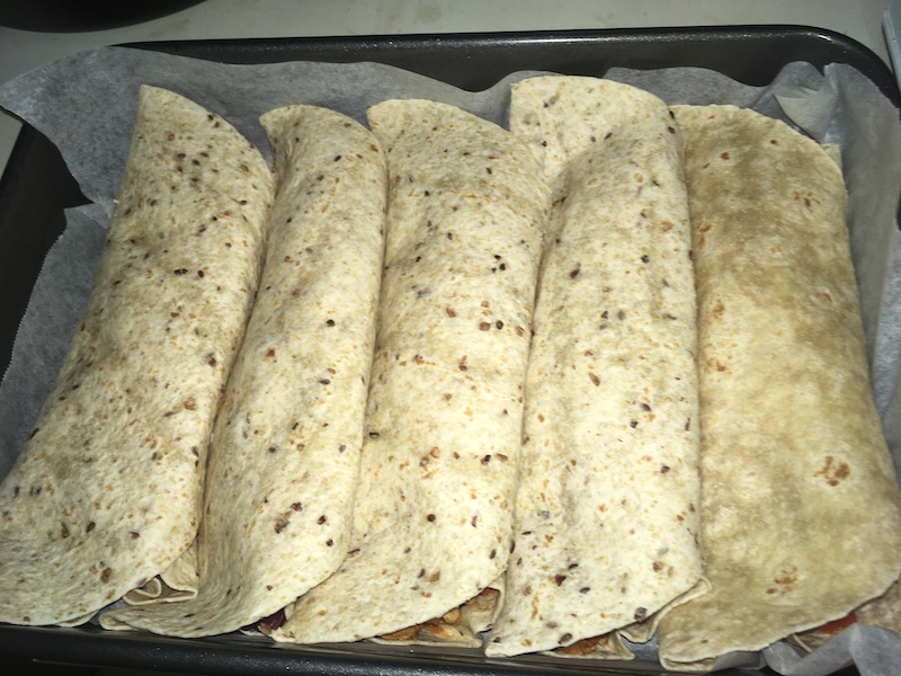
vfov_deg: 48.2
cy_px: 338
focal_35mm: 29
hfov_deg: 61.7
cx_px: 450
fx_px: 755
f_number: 2.2
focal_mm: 4.15
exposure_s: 1/55
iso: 25
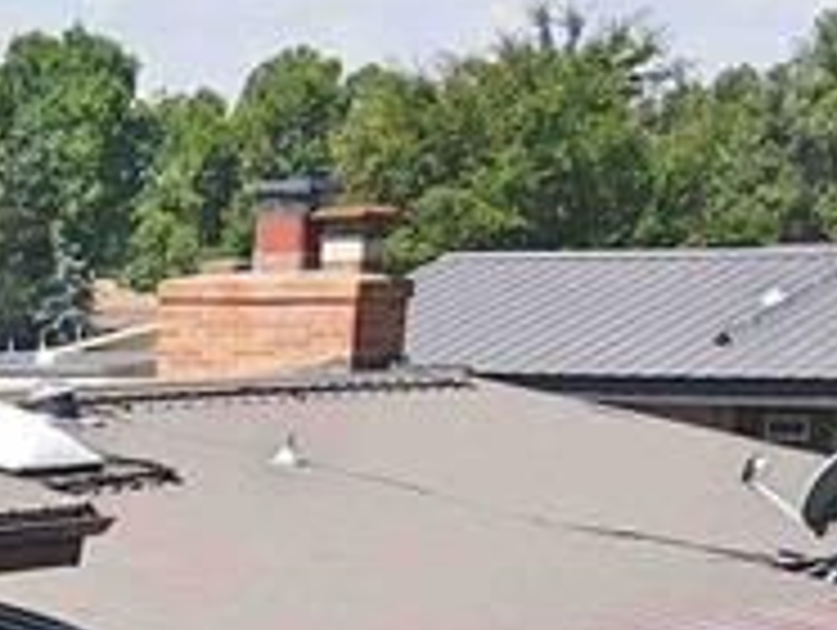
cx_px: -518
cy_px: 1359
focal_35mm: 132
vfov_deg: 10.2
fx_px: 3196
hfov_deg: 13.8
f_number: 2.8
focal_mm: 4.5
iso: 100
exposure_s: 1/640
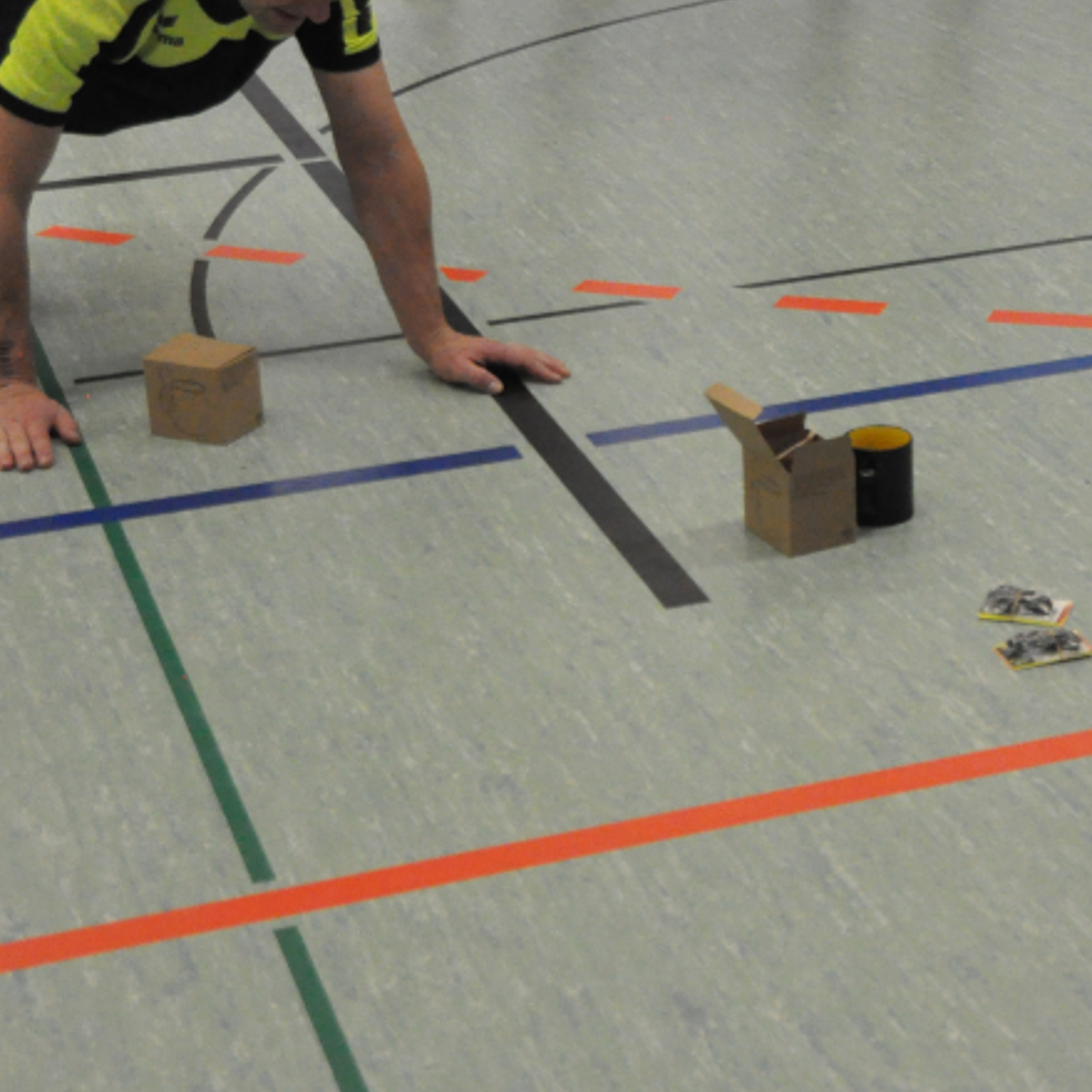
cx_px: 824
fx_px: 2962
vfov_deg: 20.9
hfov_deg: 20.7
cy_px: 444
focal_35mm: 83
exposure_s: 1/400
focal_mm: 28
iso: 3200
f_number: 4
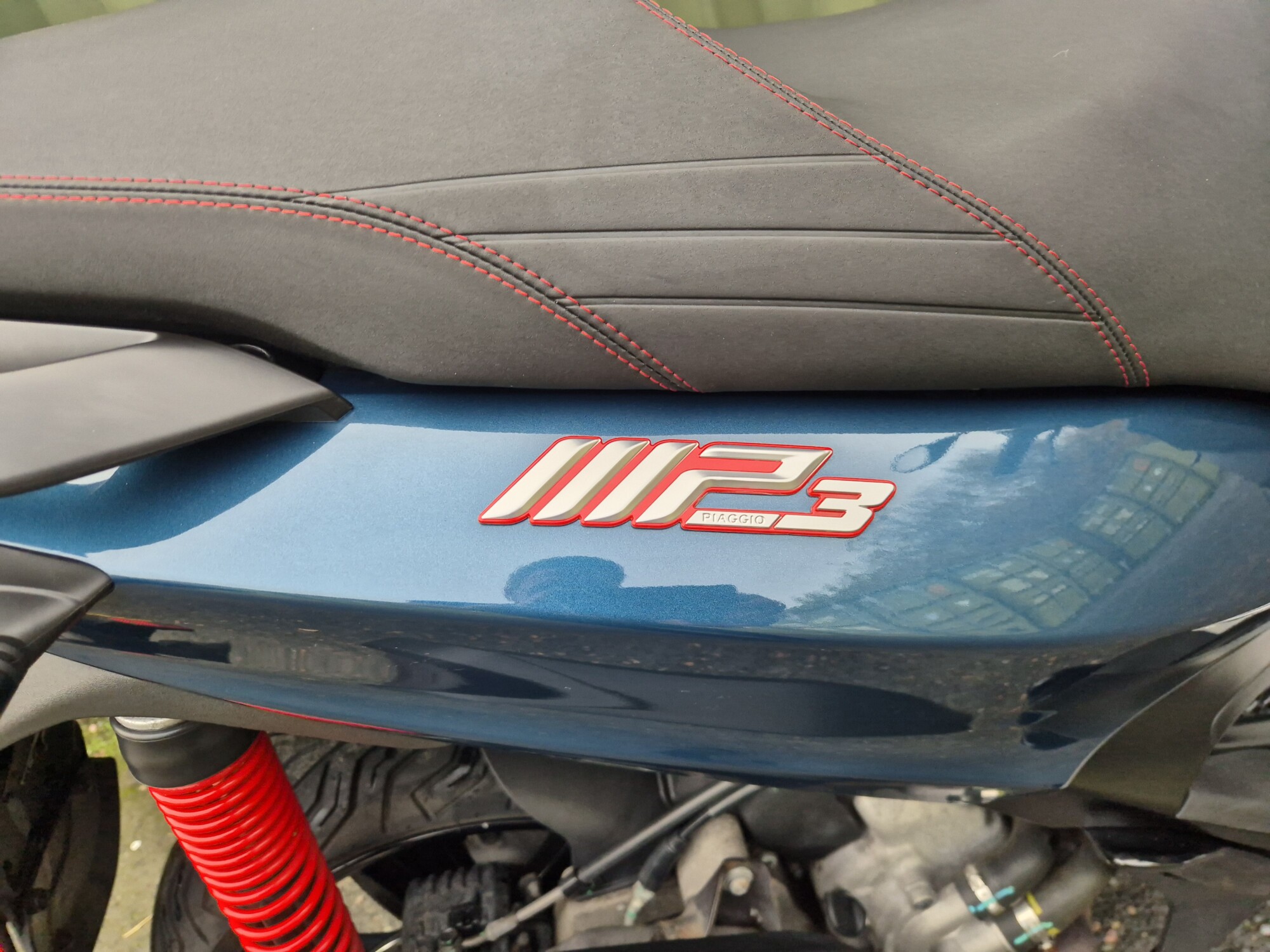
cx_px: 635
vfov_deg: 58.9
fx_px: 844
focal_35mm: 23
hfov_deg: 73.9
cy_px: 476
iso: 125
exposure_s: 1/180
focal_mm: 5.4
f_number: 1.8
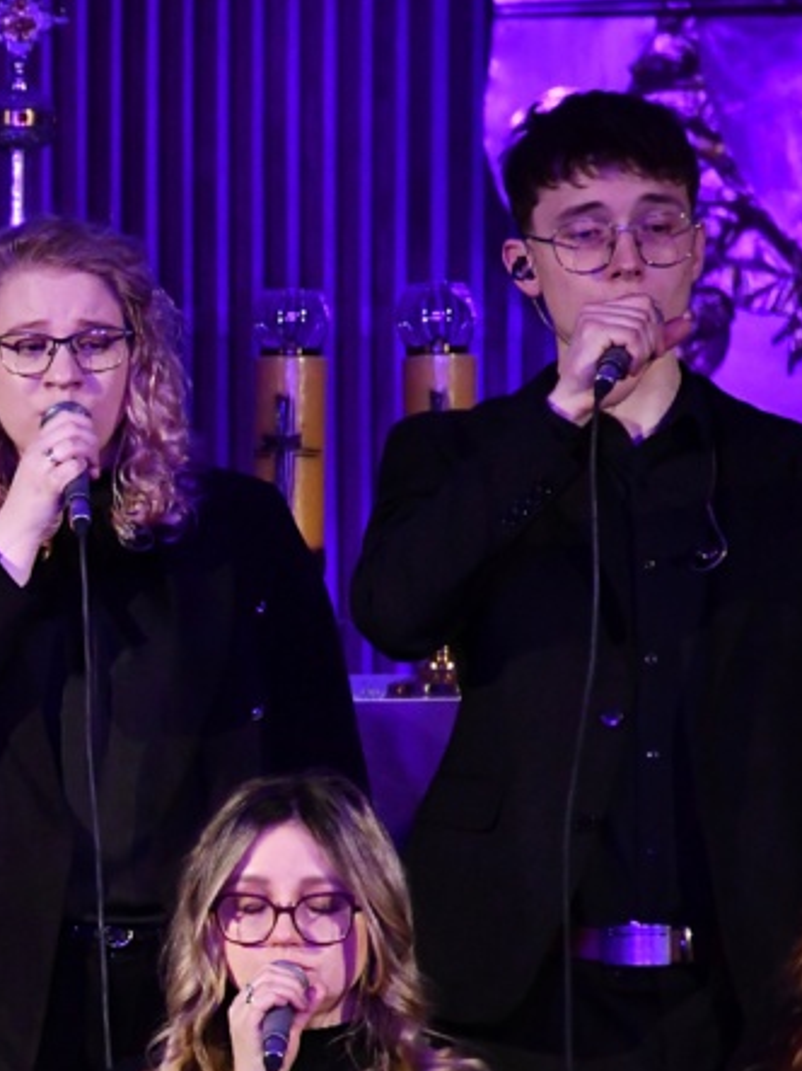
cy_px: 746
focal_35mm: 467
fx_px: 14433
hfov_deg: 3.2
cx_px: -387
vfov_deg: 4.2
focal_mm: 140
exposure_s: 1/125
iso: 5600
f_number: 5.6
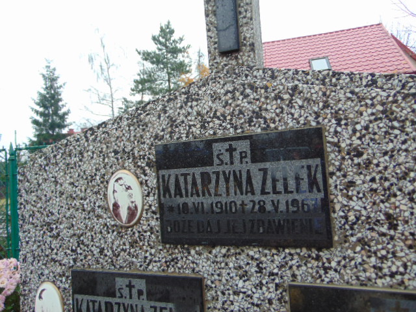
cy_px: 156
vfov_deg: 54.9
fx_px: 300
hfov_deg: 69.4
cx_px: 208
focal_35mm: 25
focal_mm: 4.5
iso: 80
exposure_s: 1/125
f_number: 3
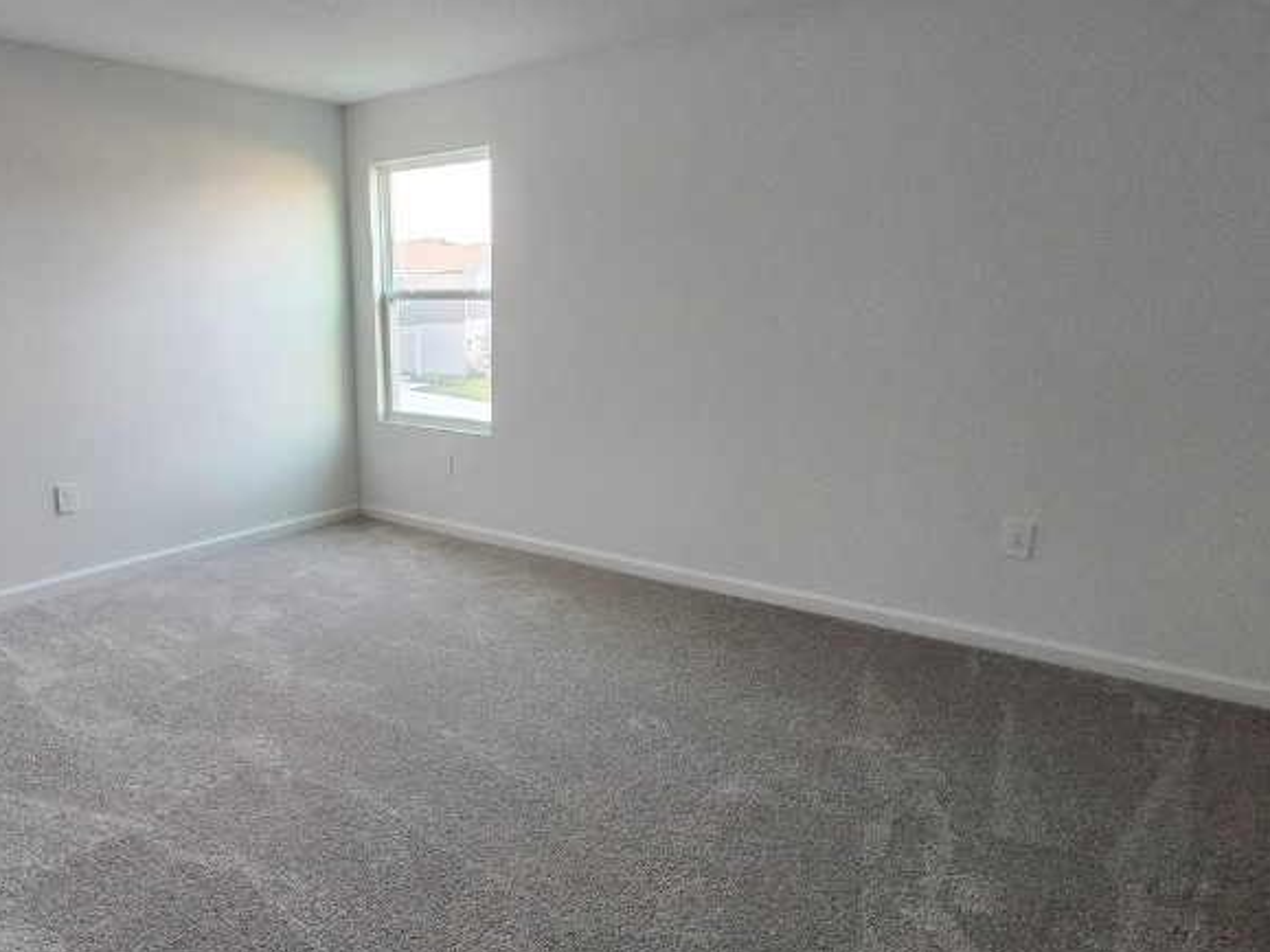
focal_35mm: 23
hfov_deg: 72.8
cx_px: 480
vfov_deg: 58.8
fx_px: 844
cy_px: 509
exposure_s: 1/40
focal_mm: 1.74
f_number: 2.2
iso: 320
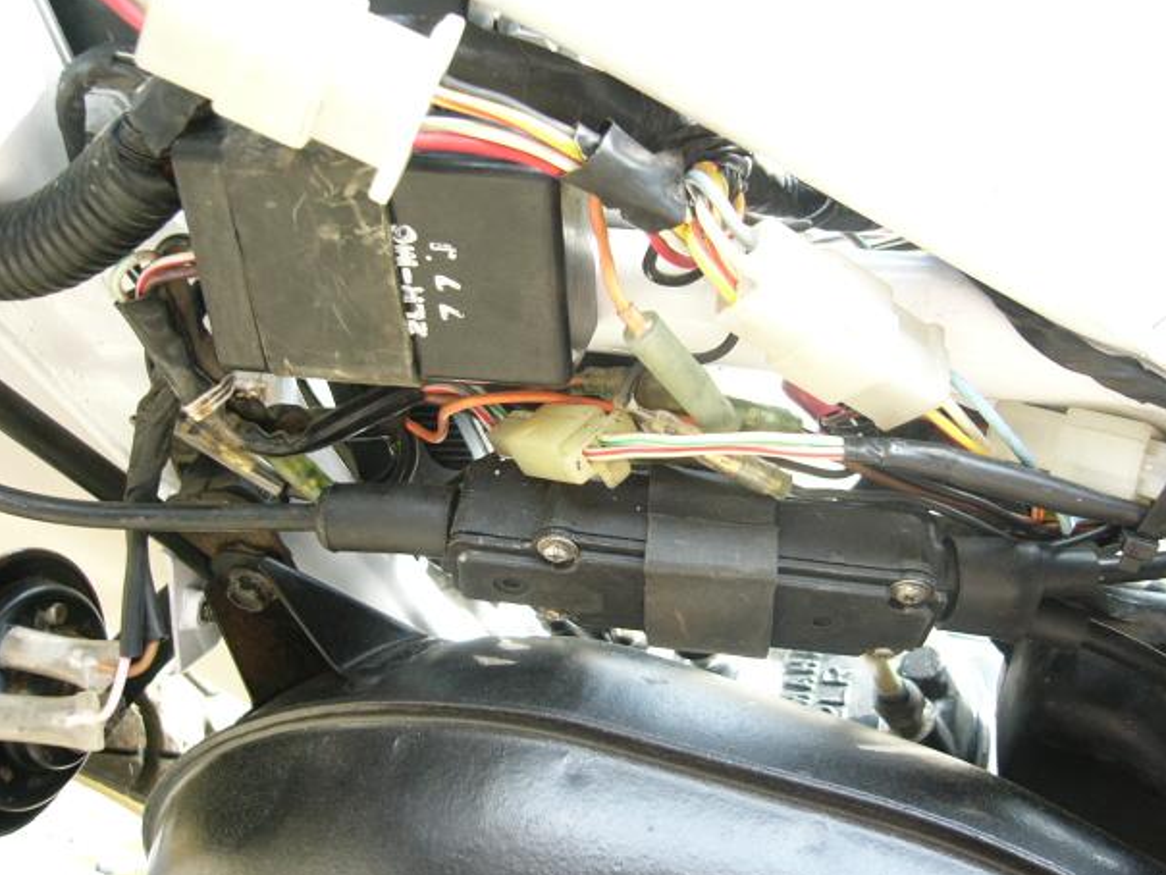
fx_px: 1247
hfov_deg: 50.1
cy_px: 424
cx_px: 582
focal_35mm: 37
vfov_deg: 38.7
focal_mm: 5.8
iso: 100
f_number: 2.8
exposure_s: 1/60
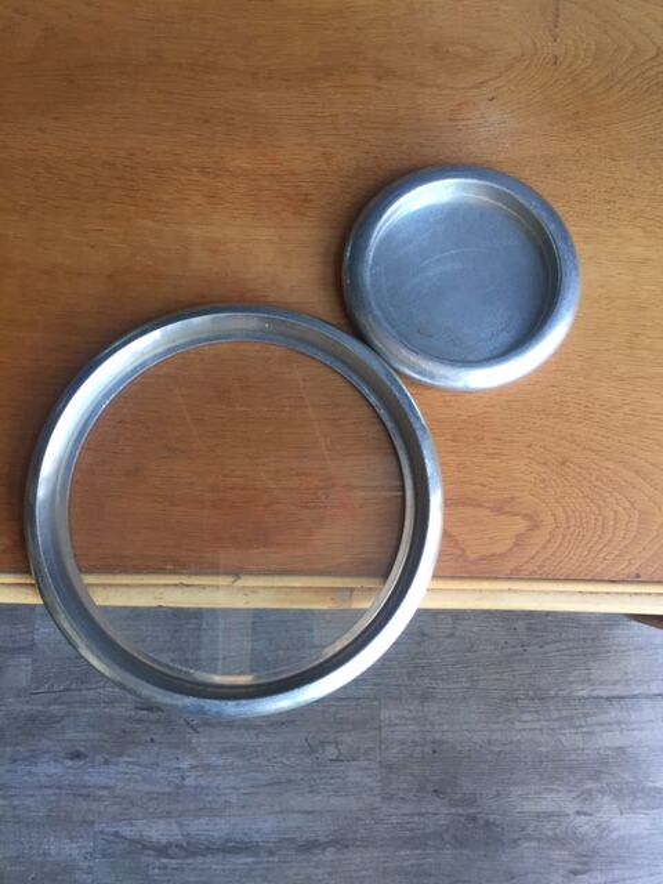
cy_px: 442
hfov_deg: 48.2
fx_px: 741
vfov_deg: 61.7
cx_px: 332
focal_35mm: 29
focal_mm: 4.15
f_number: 2.2
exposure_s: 1/33
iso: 50
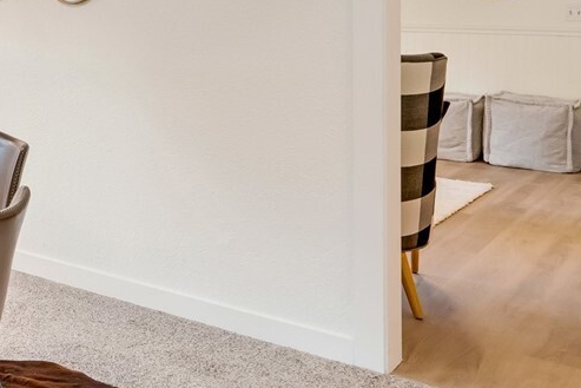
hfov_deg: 29.5
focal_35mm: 55
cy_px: 0
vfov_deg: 23.6
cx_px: -167
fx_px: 888
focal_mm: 16
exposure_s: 1/200
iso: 400
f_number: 9
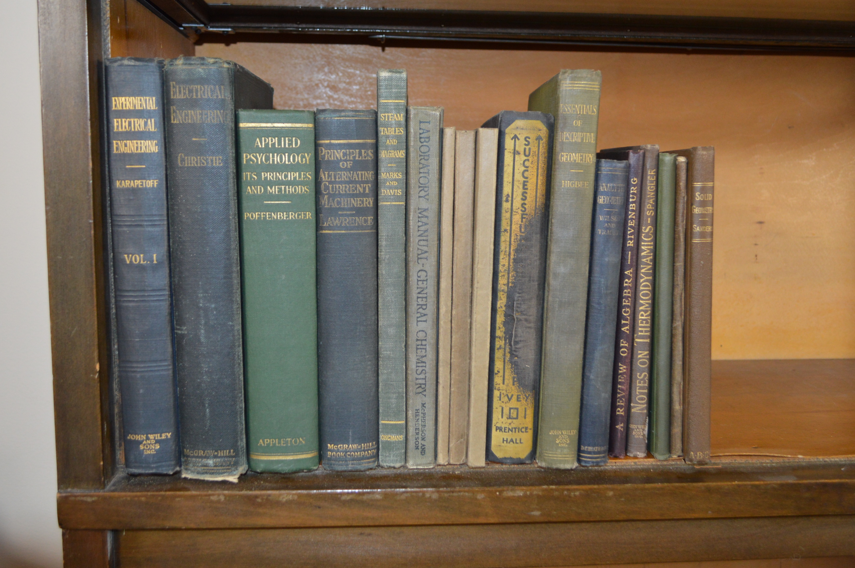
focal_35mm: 34
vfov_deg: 38.8
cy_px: 263
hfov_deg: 55.8
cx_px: 418
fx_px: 807
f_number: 3.8
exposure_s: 1/60
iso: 720
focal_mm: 20
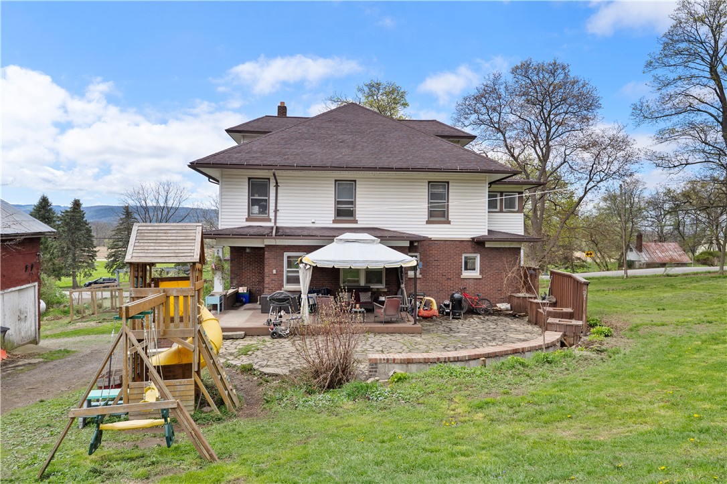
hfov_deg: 73.7
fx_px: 485
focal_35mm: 24
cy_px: 242
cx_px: 364
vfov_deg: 53.1
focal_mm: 24
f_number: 7.1
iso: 400
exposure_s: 1/200
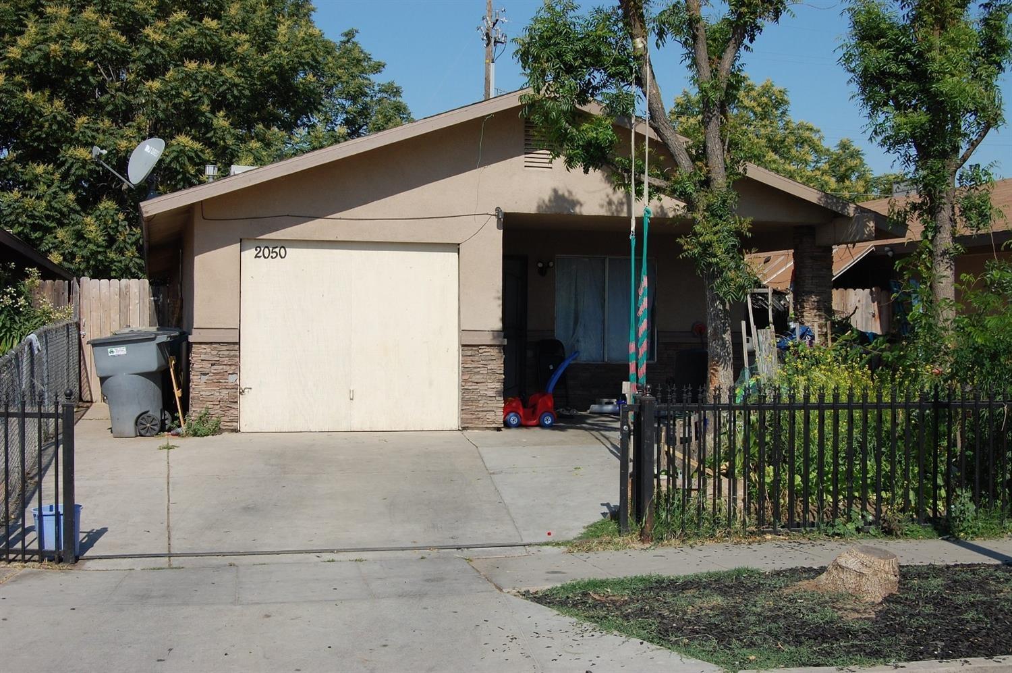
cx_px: 506
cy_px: 336
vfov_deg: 25.7
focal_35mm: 52
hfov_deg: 37.9
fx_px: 1474
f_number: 10
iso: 200
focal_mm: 35
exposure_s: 1/400
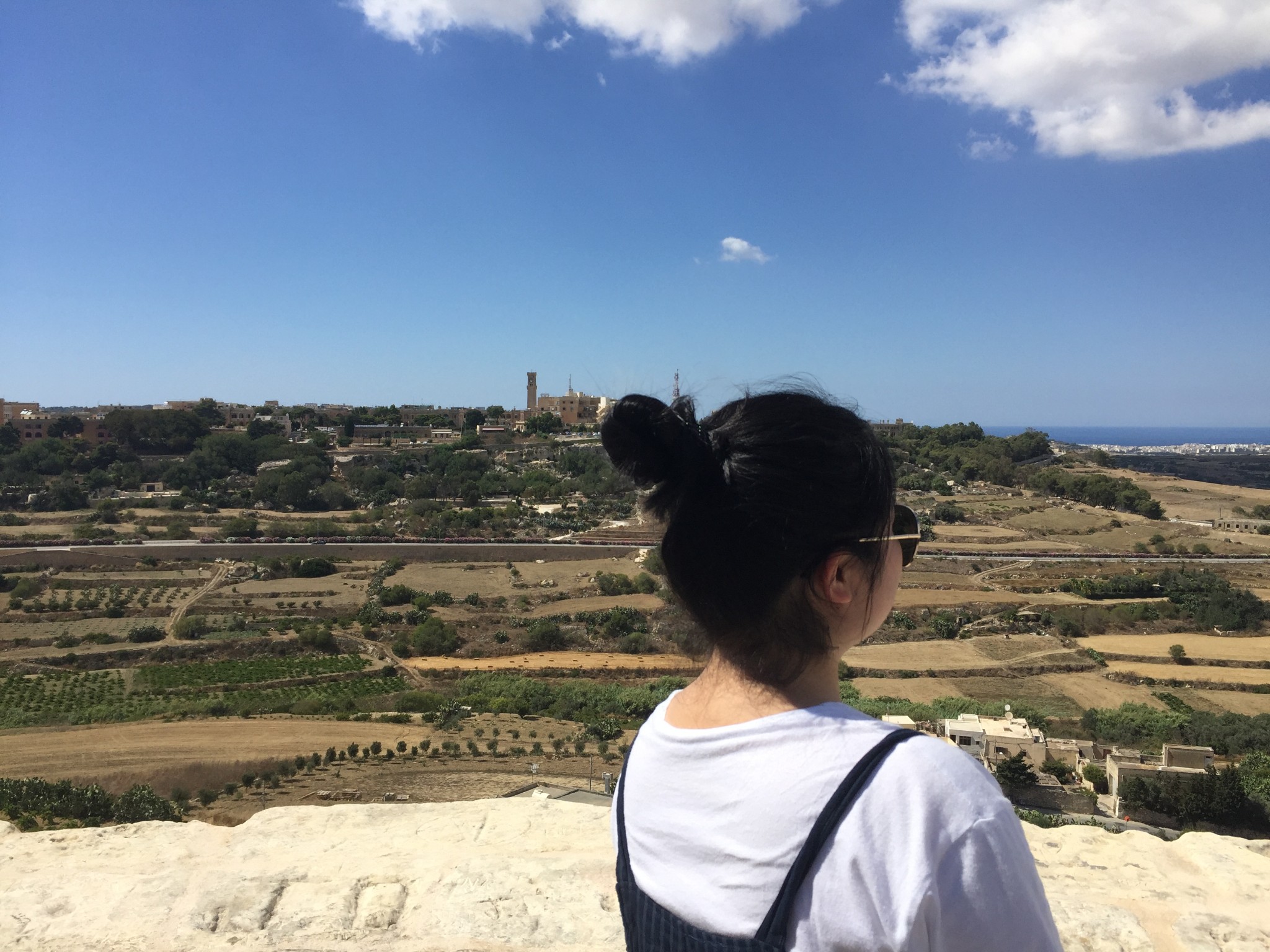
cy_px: 476
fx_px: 1064
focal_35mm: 29
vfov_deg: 48.2
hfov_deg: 61.7
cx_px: 635
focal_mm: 4.15
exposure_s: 1/3597
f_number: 2.2
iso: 32
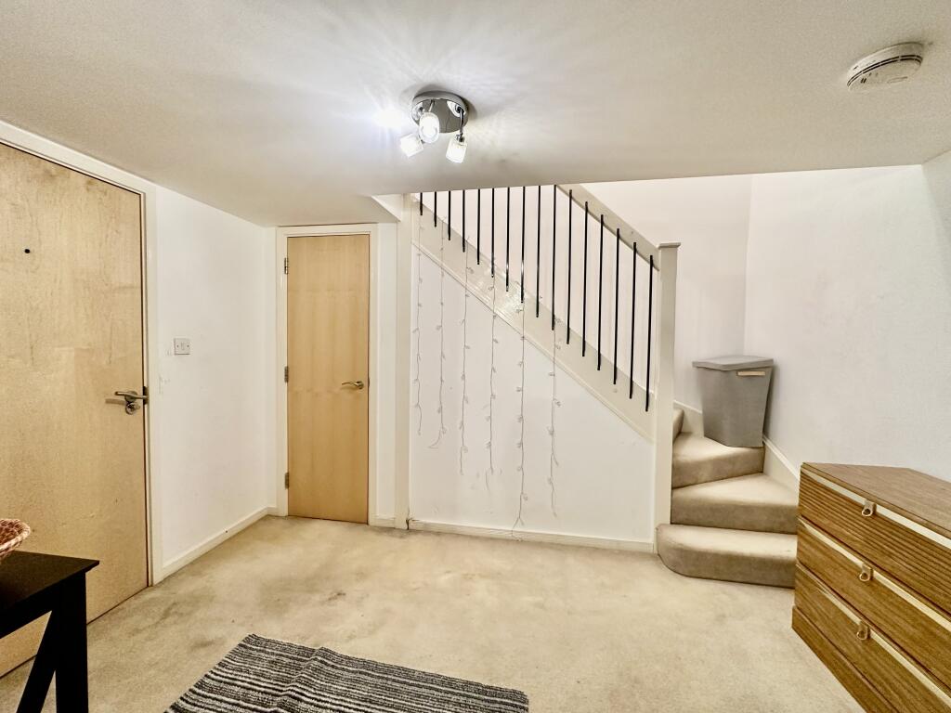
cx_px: 476
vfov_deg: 85.7
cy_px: 356
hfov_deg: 102.1
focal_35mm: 14
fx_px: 385
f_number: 2.2
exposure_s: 1/50
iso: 250
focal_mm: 2.22
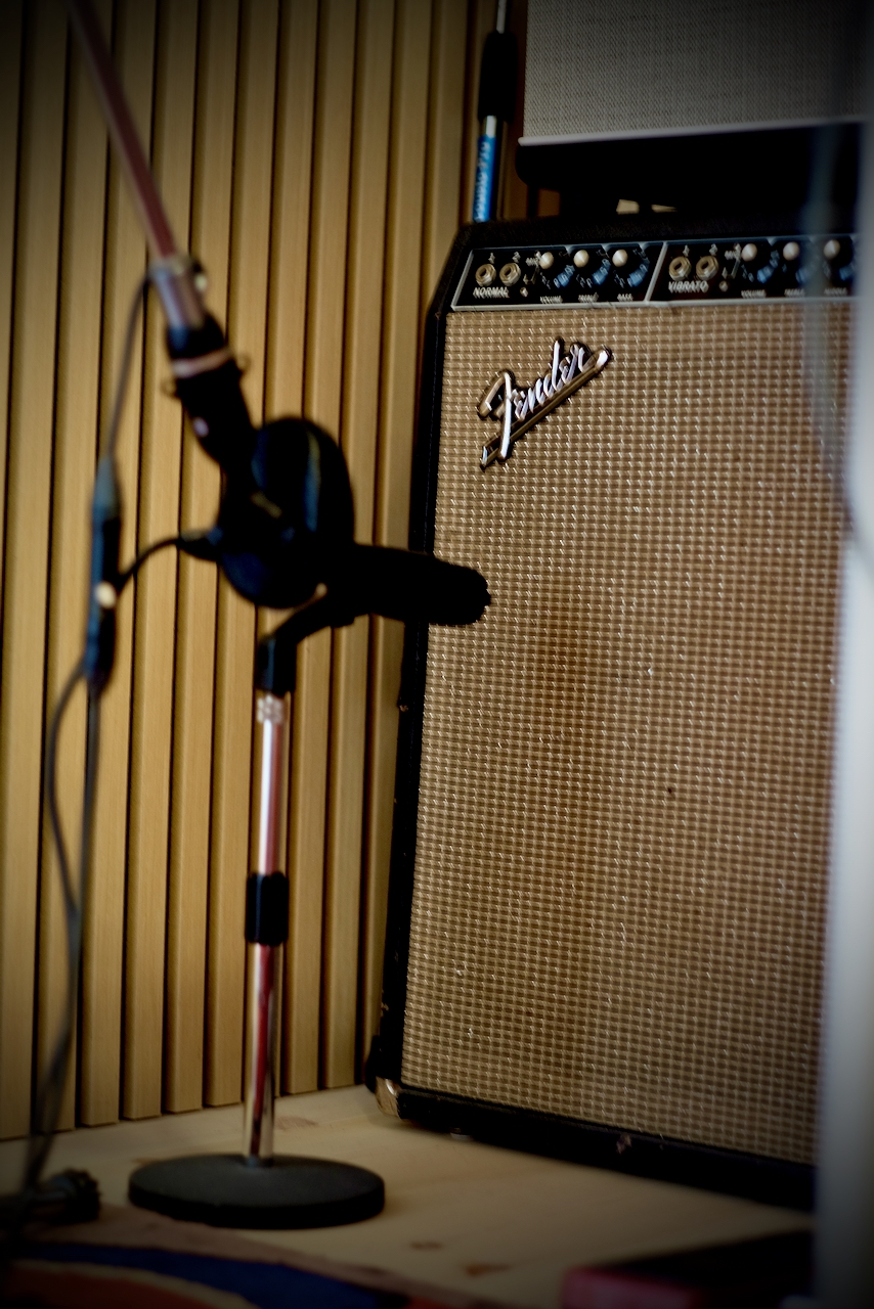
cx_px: 437
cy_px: 654
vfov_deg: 24.2
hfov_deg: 16.3
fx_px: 3057
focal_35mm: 84
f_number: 1.2
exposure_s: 1/20
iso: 400
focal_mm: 56
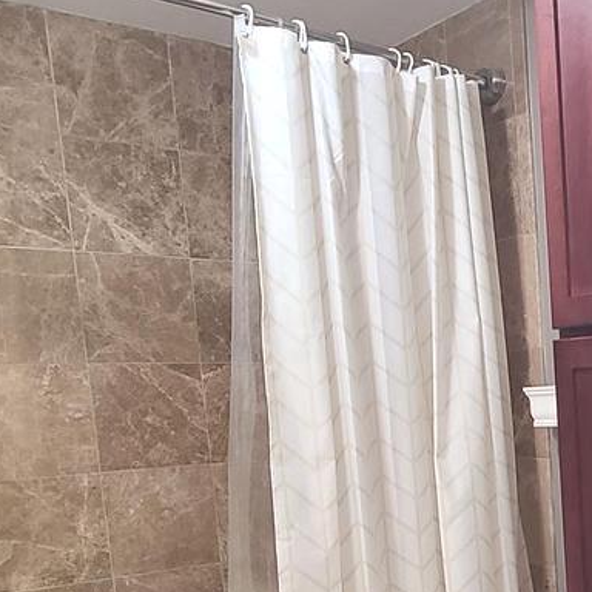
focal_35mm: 46
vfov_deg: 35.0
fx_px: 890
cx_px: 657
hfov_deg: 32.3
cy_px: 512
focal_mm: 2.2
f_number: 2.2
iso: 320
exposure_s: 1/30
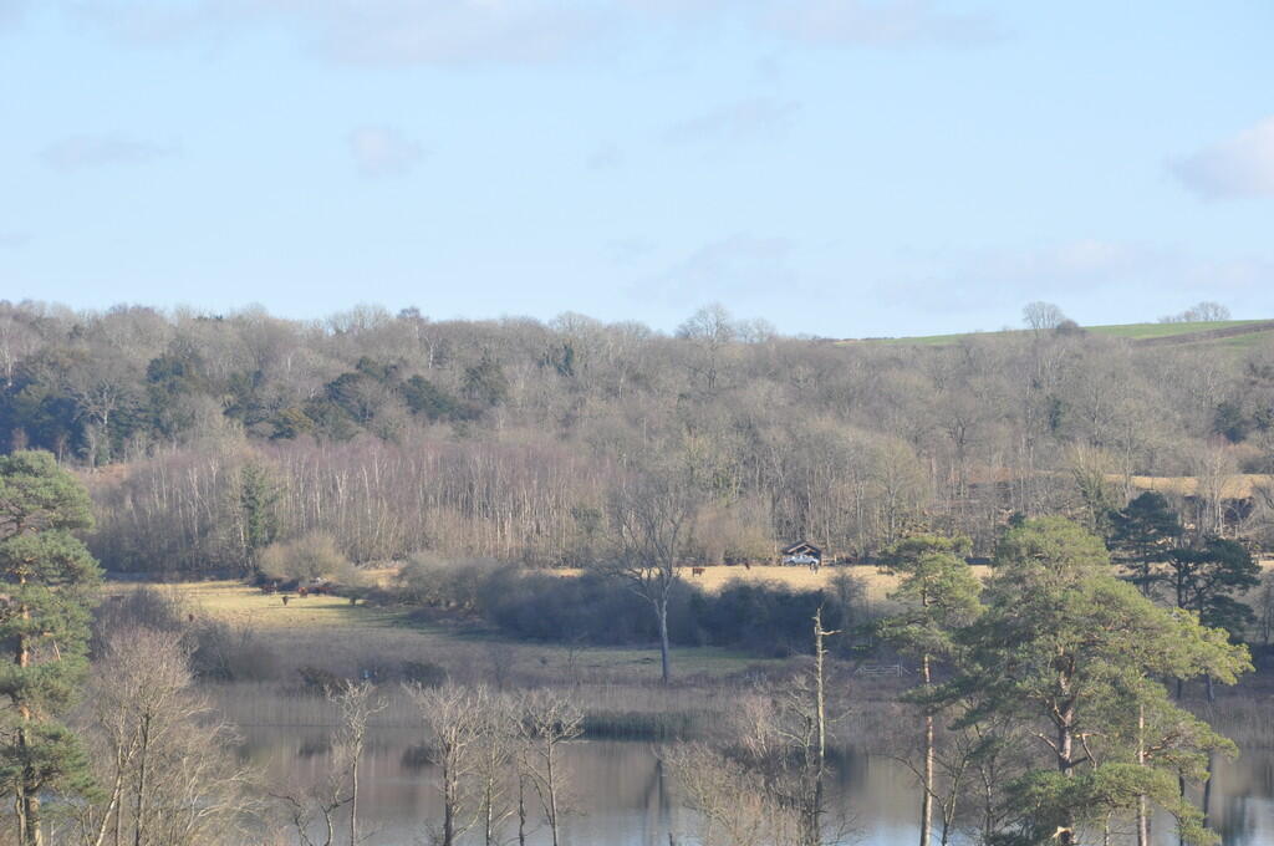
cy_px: 423
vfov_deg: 8.7
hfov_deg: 13.1
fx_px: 5567
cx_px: 637
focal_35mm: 158
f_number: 14
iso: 400
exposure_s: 1/200
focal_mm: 105
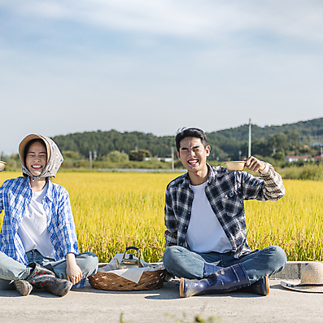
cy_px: 161
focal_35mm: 72
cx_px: 123
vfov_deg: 24.0
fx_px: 760
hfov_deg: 23.9
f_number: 3.5
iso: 100
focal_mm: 56
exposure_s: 1/1250
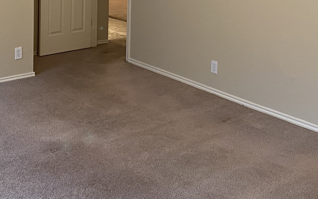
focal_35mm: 56
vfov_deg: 21.5
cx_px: 105
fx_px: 485
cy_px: -40
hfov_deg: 35.9
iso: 250
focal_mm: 4.25
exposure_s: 1/60
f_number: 1.8
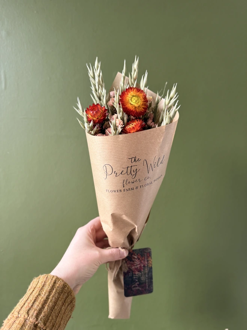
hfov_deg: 56.8
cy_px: 165
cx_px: 124
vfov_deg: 71.6
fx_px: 228
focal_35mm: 24
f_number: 1.78
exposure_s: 1/77
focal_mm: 6.76
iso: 200
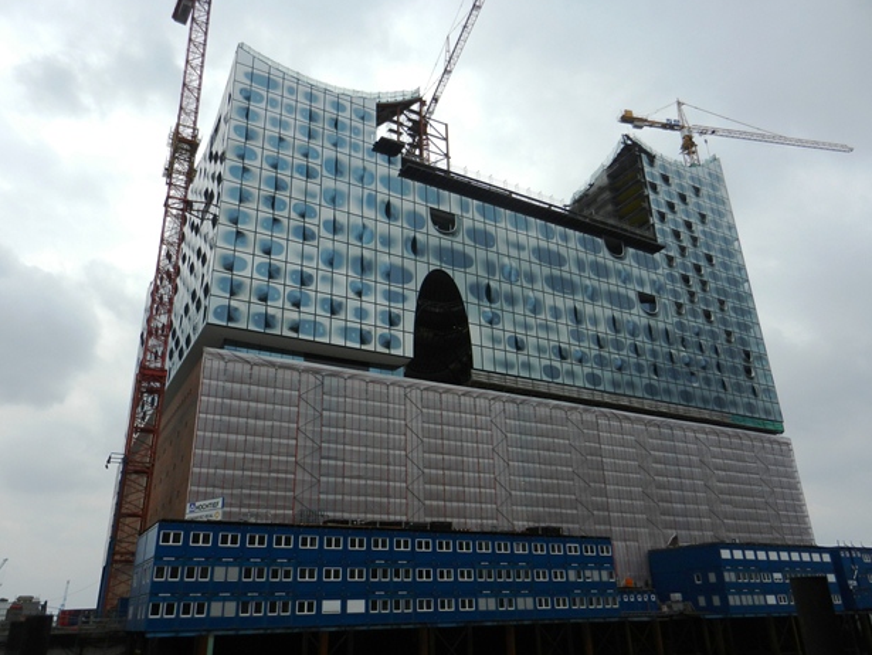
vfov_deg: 53.1
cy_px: 322
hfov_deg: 67.3
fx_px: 655
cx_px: 428
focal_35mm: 26
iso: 160
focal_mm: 4.5
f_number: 3.5
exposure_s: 1/1600
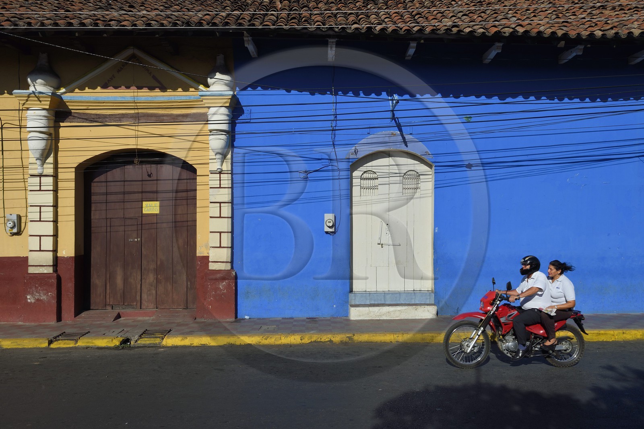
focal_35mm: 29
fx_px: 519
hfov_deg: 63.7
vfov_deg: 44.9
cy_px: 214
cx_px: 322
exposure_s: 1/400
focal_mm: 29
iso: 200
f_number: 14
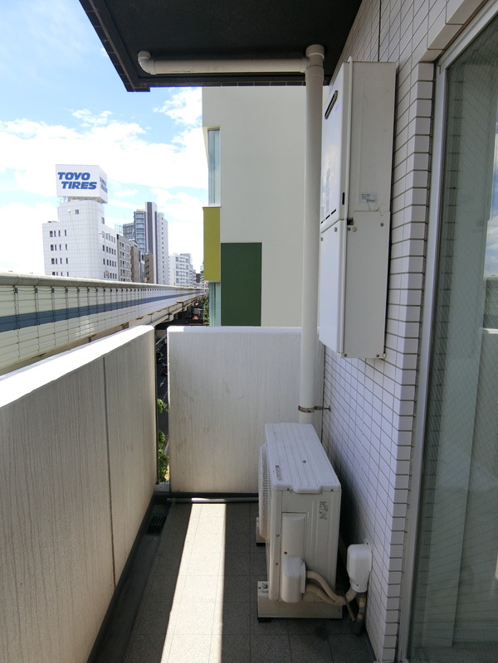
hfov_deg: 68.7
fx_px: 364
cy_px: 332
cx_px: 249
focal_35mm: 19
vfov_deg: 84.7
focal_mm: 4.06
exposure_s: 1/160
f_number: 6.9
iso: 80
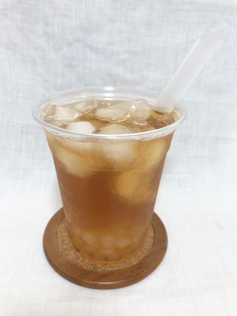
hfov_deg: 49.7
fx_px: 256
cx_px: 118
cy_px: 158
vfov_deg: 63.4
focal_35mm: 28
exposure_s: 1/33
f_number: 1.8
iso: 25
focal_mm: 4
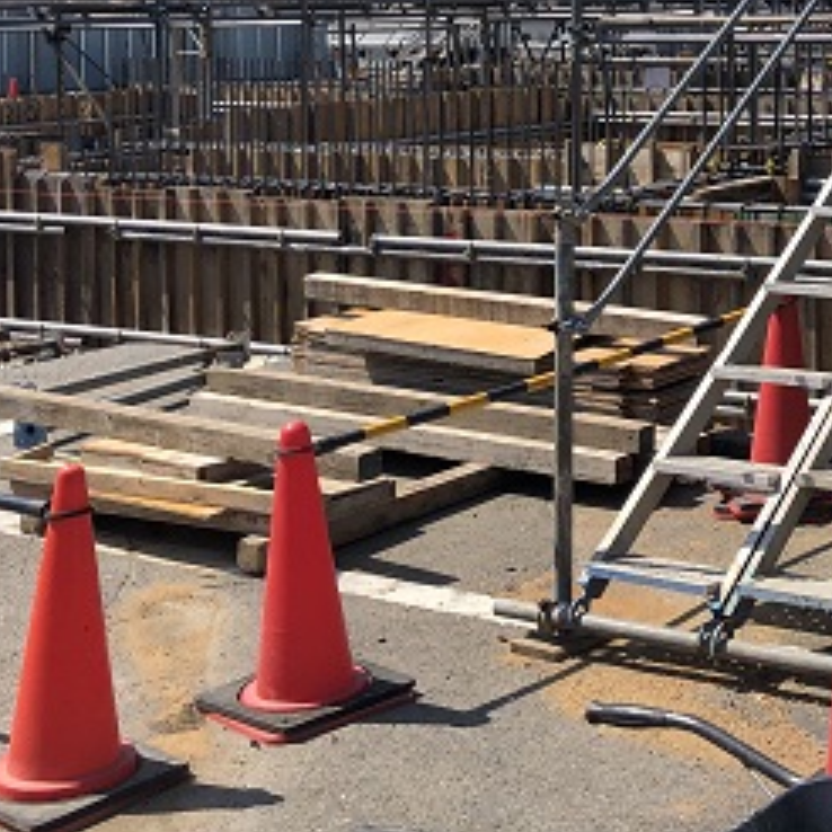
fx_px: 1795
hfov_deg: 24.1
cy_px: 15
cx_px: 949
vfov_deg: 25.0
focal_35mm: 66
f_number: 1.8
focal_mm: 3.99
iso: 25
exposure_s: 1/2288
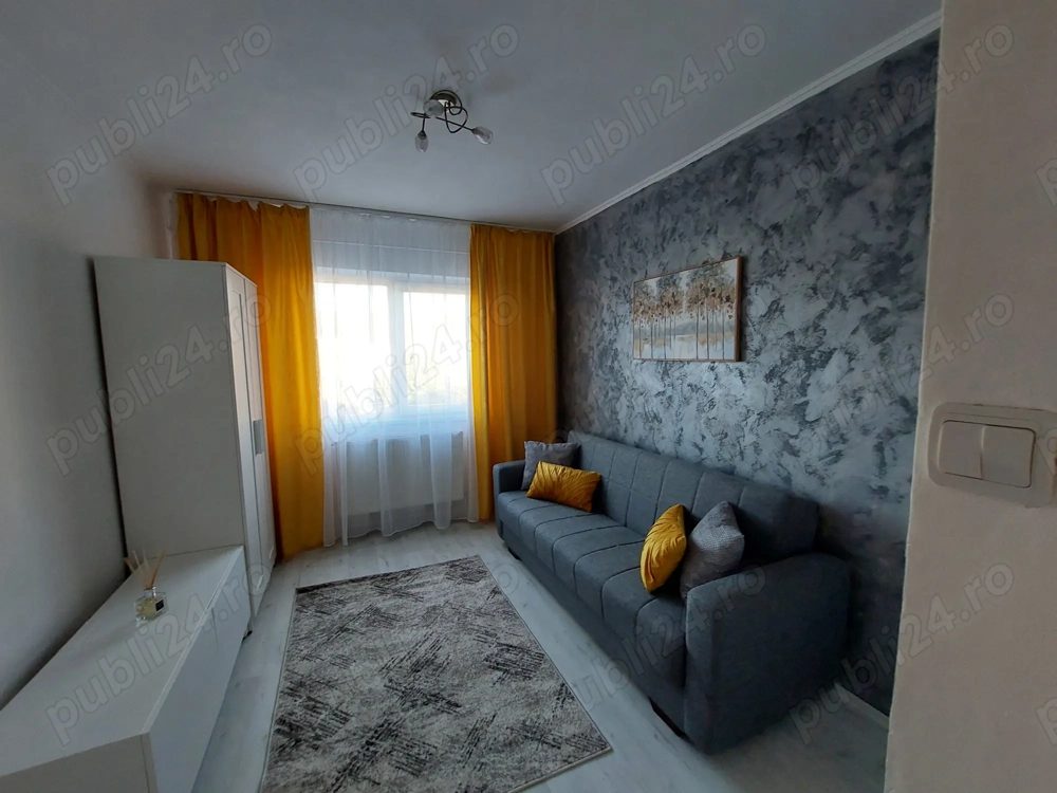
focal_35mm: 13
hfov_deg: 106.2
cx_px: 528
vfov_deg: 89.9
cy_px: 396
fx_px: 397
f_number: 2.2
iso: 100
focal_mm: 1.74
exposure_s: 1/50
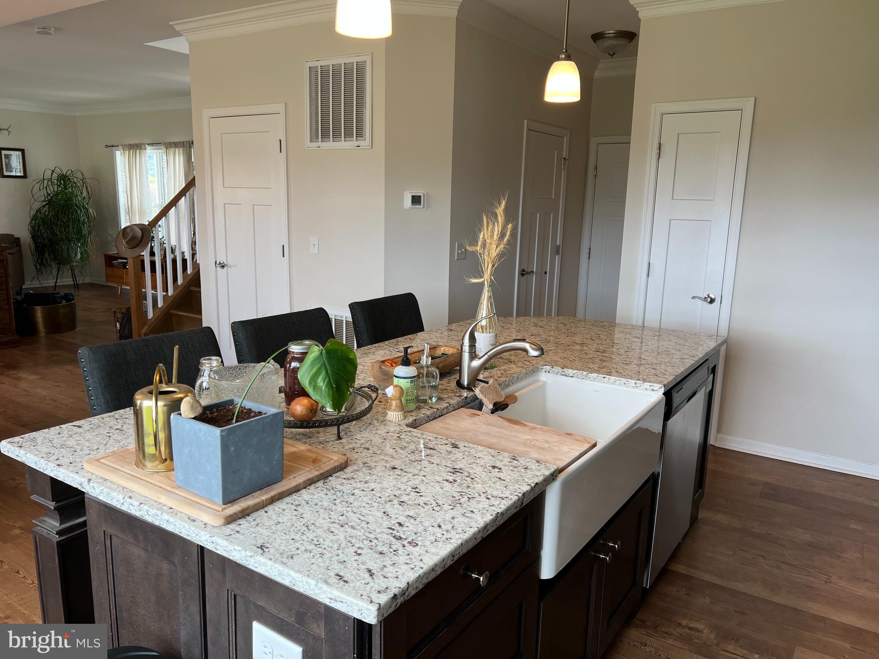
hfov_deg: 67.3
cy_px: 330
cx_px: 440
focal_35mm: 26
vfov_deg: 53.1
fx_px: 660
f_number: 1.5
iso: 64
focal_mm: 5.7
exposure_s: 1/120
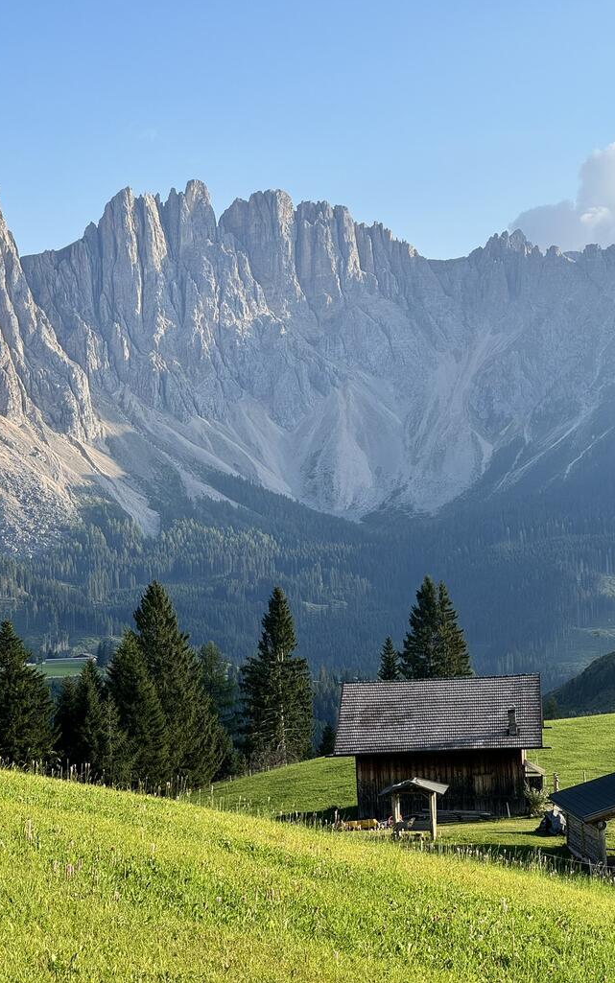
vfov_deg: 25.2
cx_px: 349
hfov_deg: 15.9
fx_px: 2198
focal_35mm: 82
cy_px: 490
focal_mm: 9
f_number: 2.8
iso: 25
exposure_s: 1/318
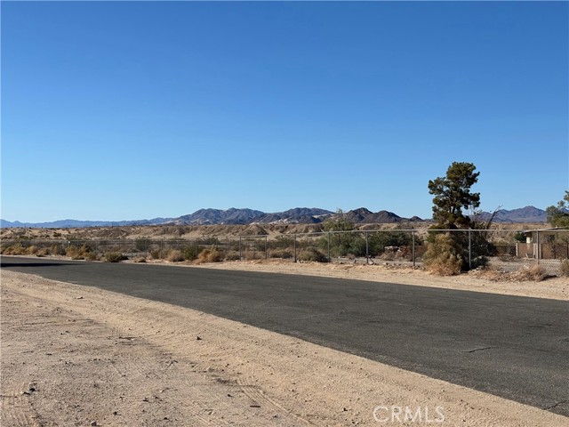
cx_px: 284
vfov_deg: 28.0
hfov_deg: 36.8
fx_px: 855
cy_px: 214
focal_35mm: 52
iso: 40
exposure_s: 1/4255
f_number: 1.6
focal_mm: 5.96
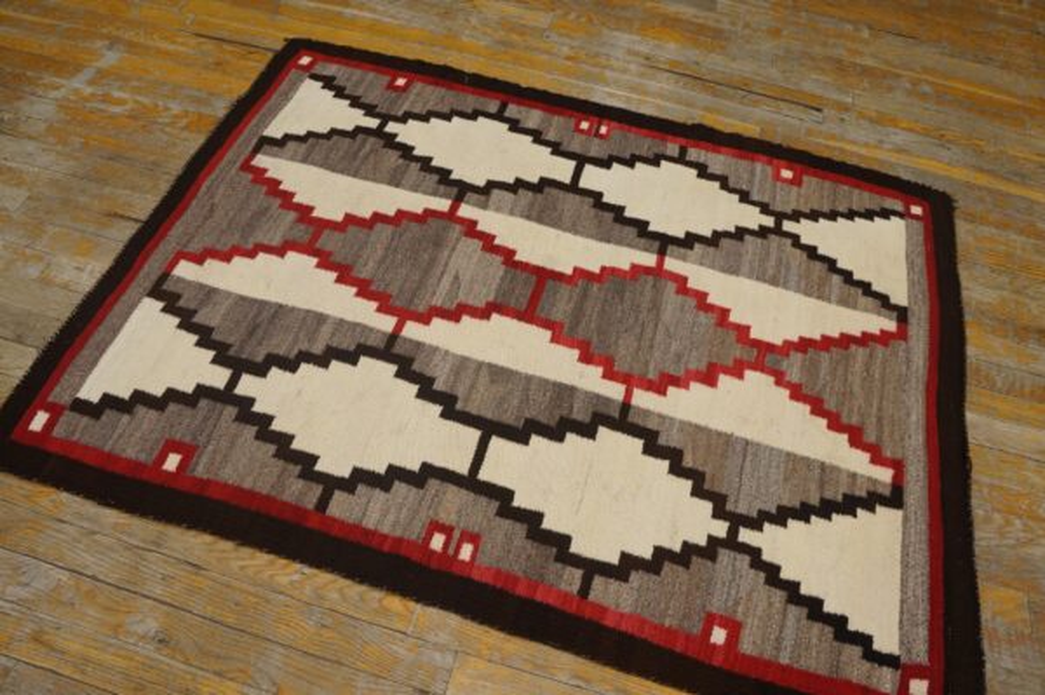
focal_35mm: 27
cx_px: 522
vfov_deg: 47.9
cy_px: 348
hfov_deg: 67.4
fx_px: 783
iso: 640
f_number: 4
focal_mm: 18
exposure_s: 1/60
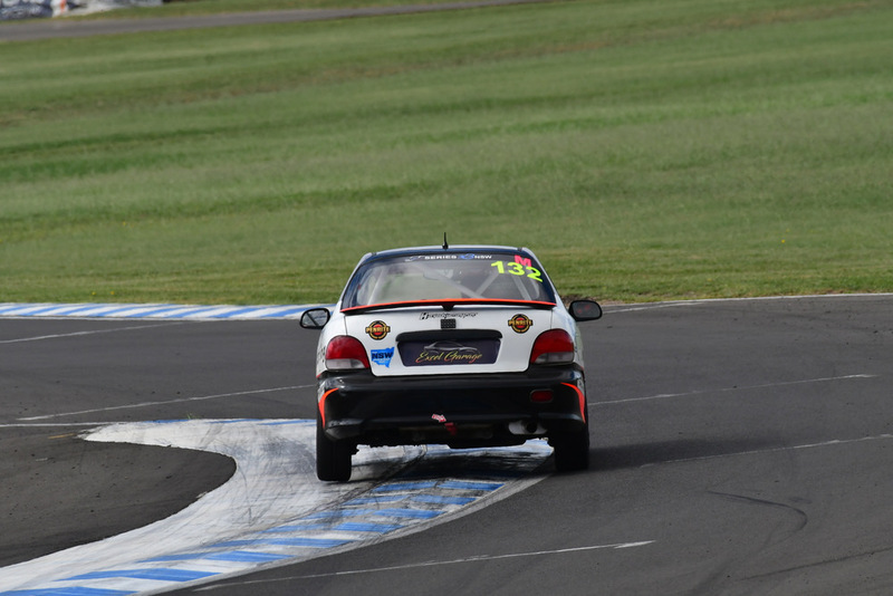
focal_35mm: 750
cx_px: 446
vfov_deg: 1.8
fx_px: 18610
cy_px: 298
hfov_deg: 2.7
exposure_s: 1/500
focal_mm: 500
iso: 400
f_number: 11
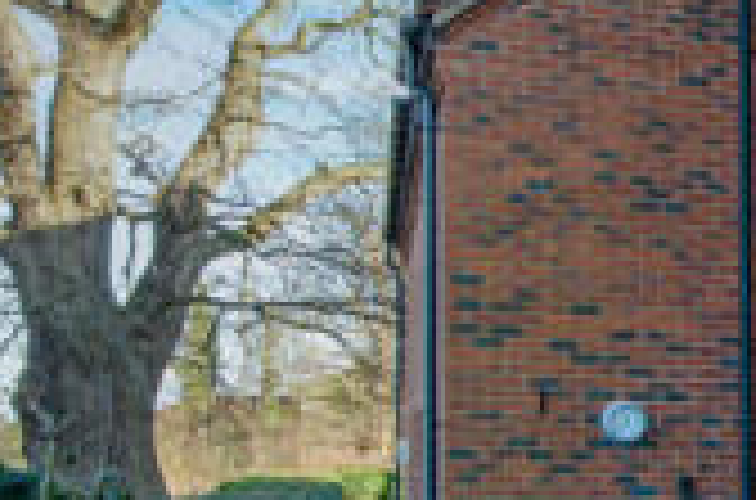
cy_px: 450
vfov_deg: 17.6
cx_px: 1314
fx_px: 1590
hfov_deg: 20.2
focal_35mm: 76
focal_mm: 13
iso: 400
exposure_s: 1/80
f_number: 8
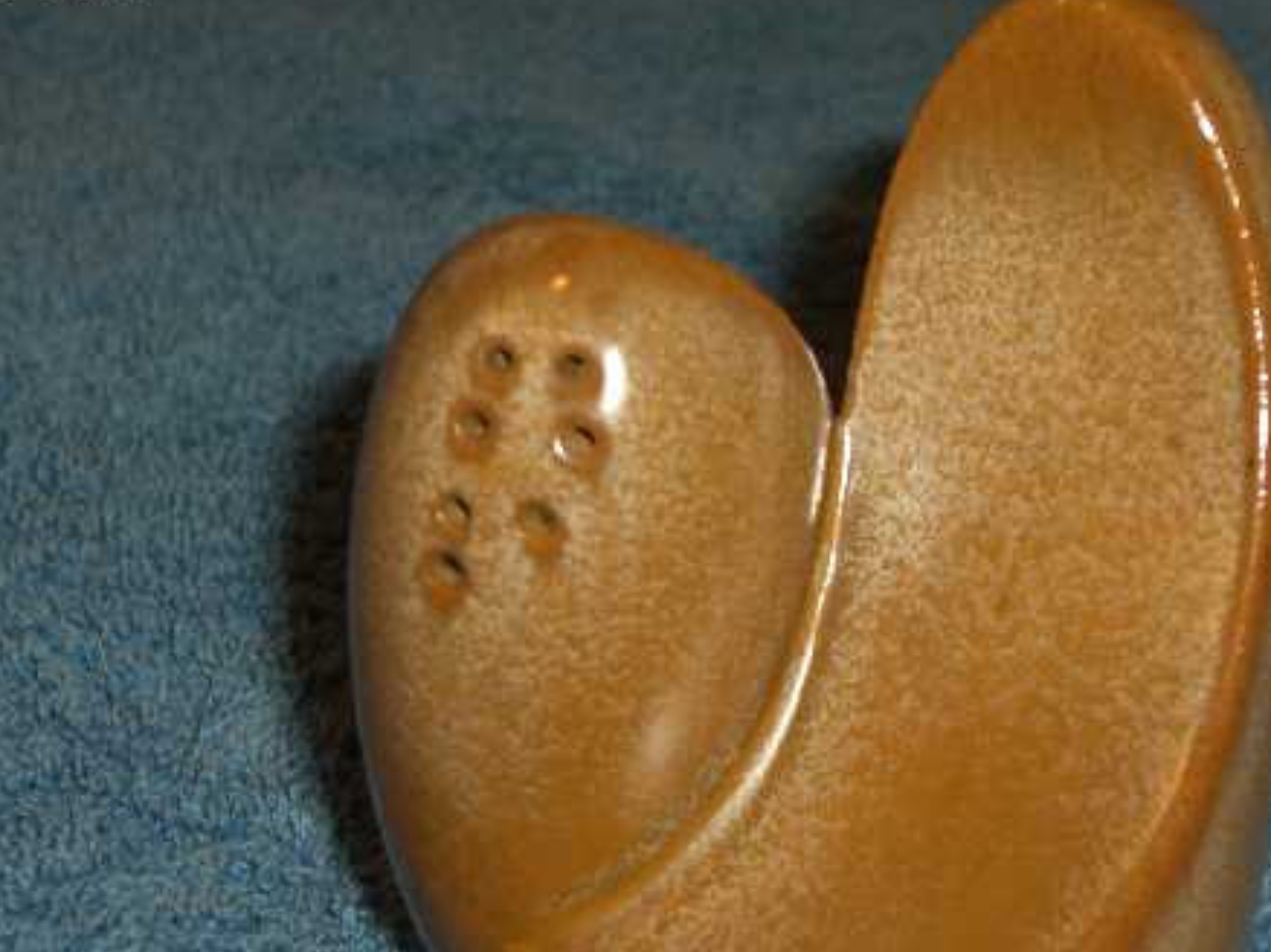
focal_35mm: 114
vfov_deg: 13.0
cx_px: 804
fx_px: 4183
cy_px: 633
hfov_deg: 17.2
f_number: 8.6
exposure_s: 1/30
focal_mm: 16.3
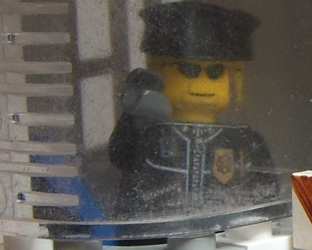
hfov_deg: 9.6
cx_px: 564
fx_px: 1756
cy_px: 162
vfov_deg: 8.1
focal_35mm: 190
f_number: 2.8
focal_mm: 7.9
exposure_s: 1/100
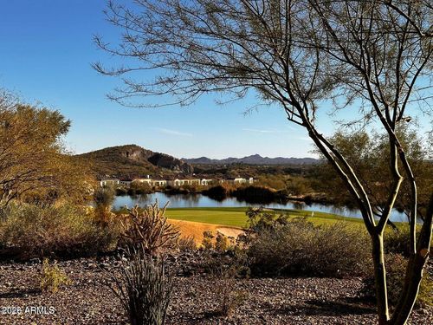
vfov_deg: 30.3
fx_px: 600
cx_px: 216
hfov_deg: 39.7
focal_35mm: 48
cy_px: 162
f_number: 1.78
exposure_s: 1/4184
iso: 64
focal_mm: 6.86
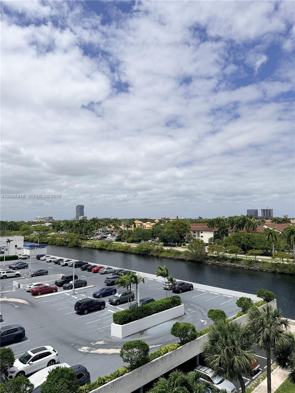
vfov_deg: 71.6
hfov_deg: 56.8
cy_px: 196
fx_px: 273
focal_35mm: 24
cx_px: 148
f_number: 1.78
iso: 80
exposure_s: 1/14286
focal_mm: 6.76
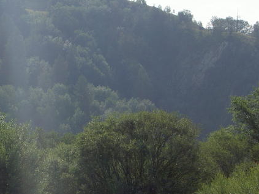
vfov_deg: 9.3
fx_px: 1189
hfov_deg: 12.4
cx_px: 45
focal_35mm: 159
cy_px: 68
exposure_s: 1/400
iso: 50
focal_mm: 17.4
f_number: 6.8
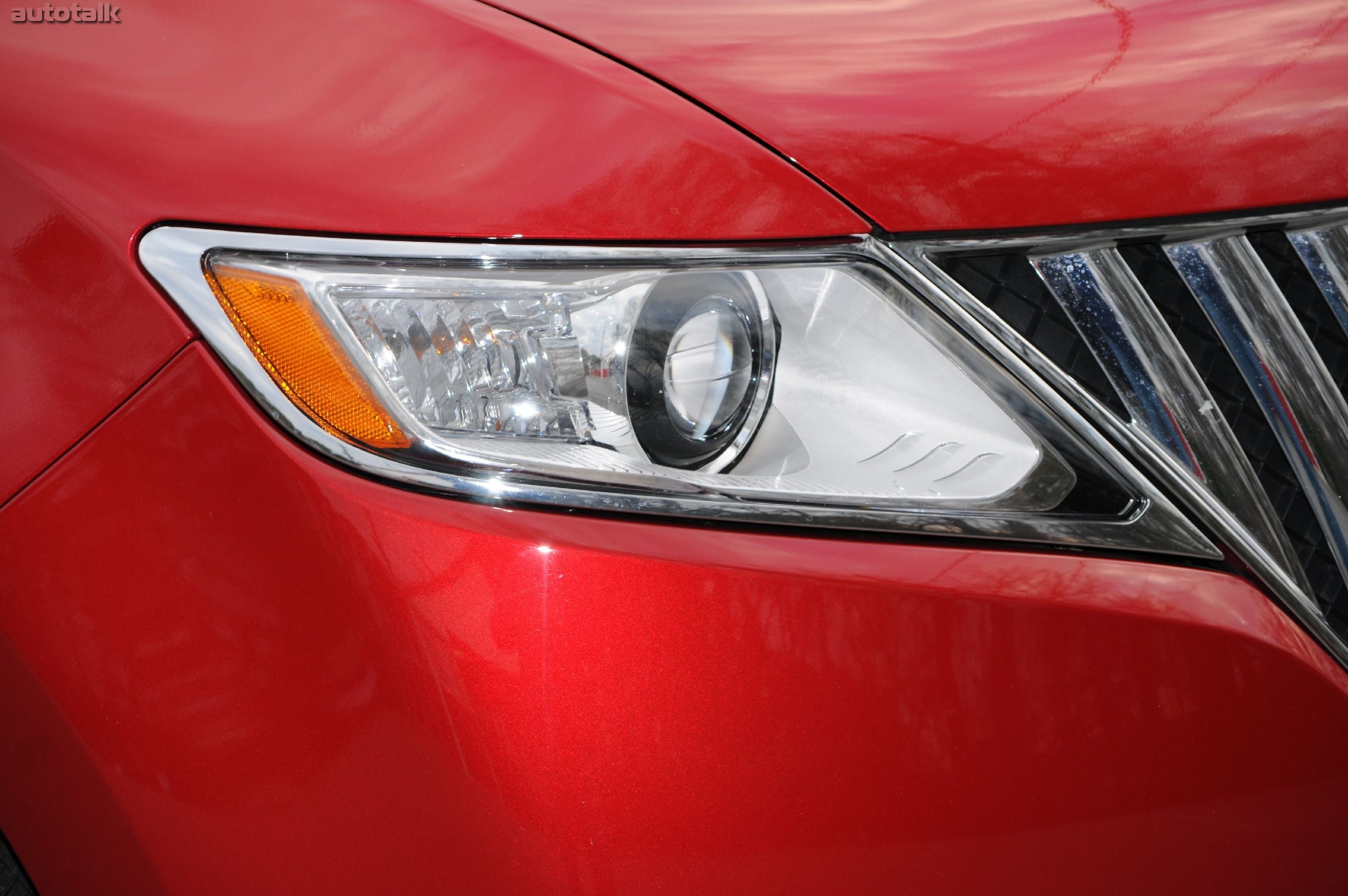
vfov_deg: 9.9
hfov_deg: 14.9
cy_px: 448
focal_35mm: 138
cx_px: 674
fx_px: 5162
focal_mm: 92
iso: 200
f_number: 8
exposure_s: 1/60
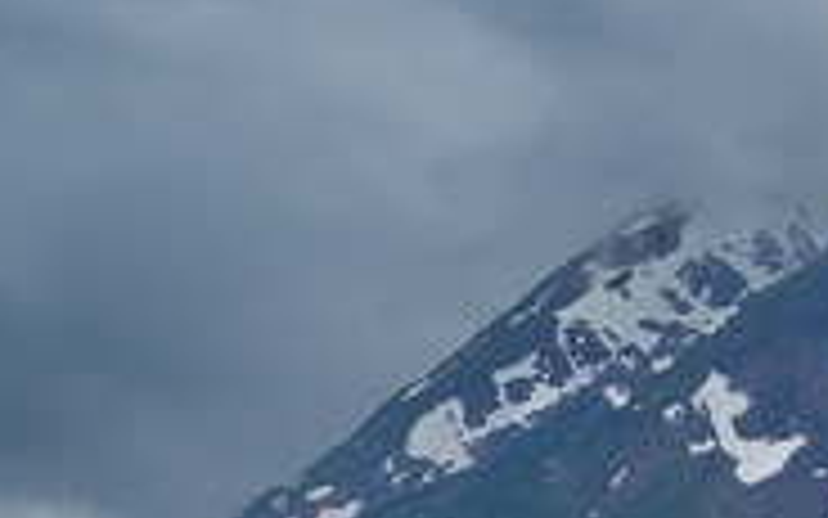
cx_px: -117
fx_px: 11215
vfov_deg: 2.6
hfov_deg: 4.2
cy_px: 892
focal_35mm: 497
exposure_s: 1/250
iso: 100
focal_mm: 70
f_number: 8
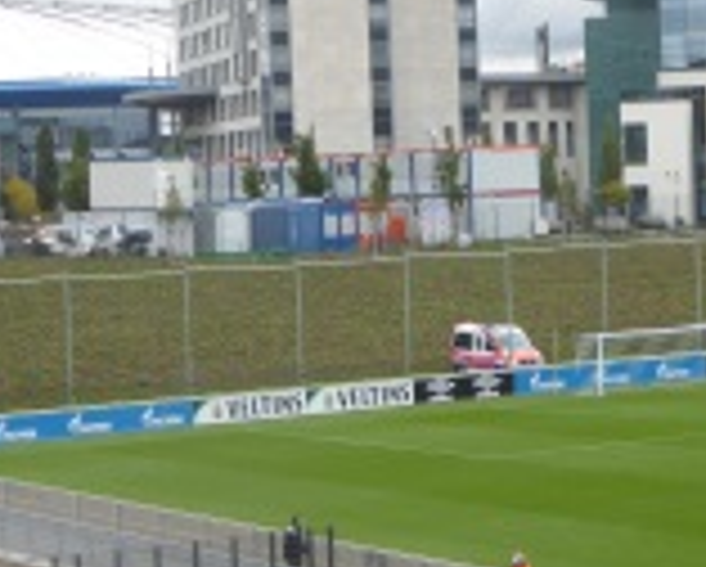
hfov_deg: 15.6
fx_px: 2573
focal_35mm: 123
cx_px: 328
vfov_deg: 12.6
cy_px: 328
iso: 80
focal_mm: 7.8
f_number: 3.9
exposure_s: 1/160
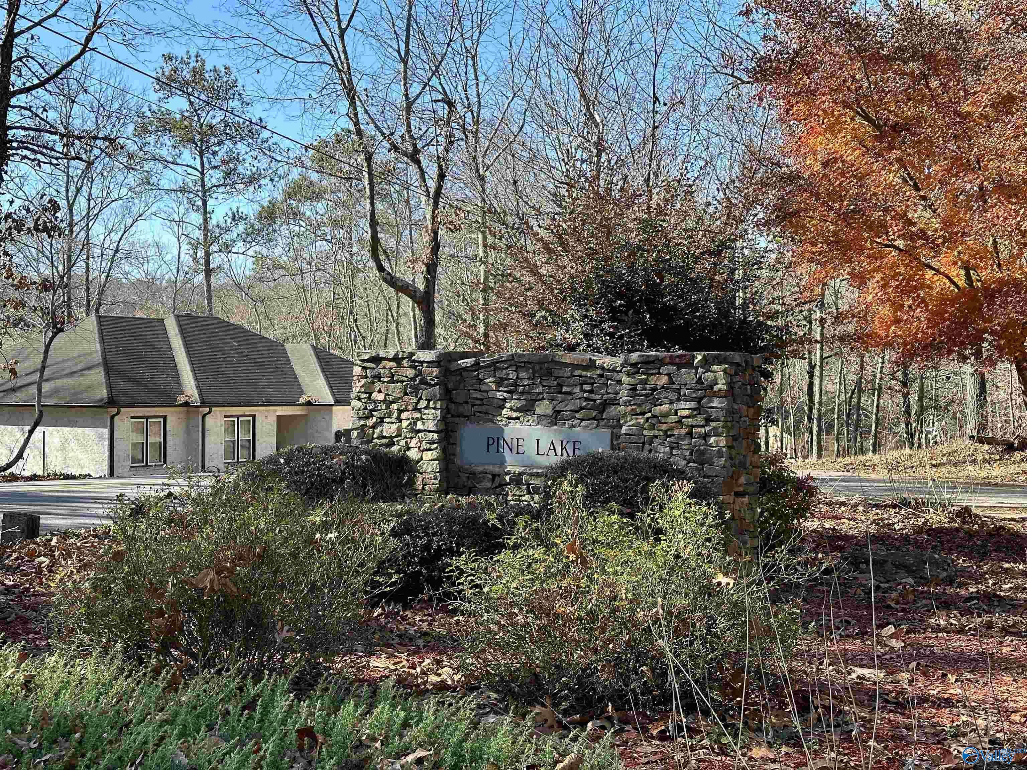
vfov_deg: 30.3
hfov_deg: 39.7
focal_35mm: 48
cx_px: 514
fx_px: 1424
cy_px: 385
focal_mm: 6.86
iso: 64
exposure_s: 1/797
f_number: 1.78
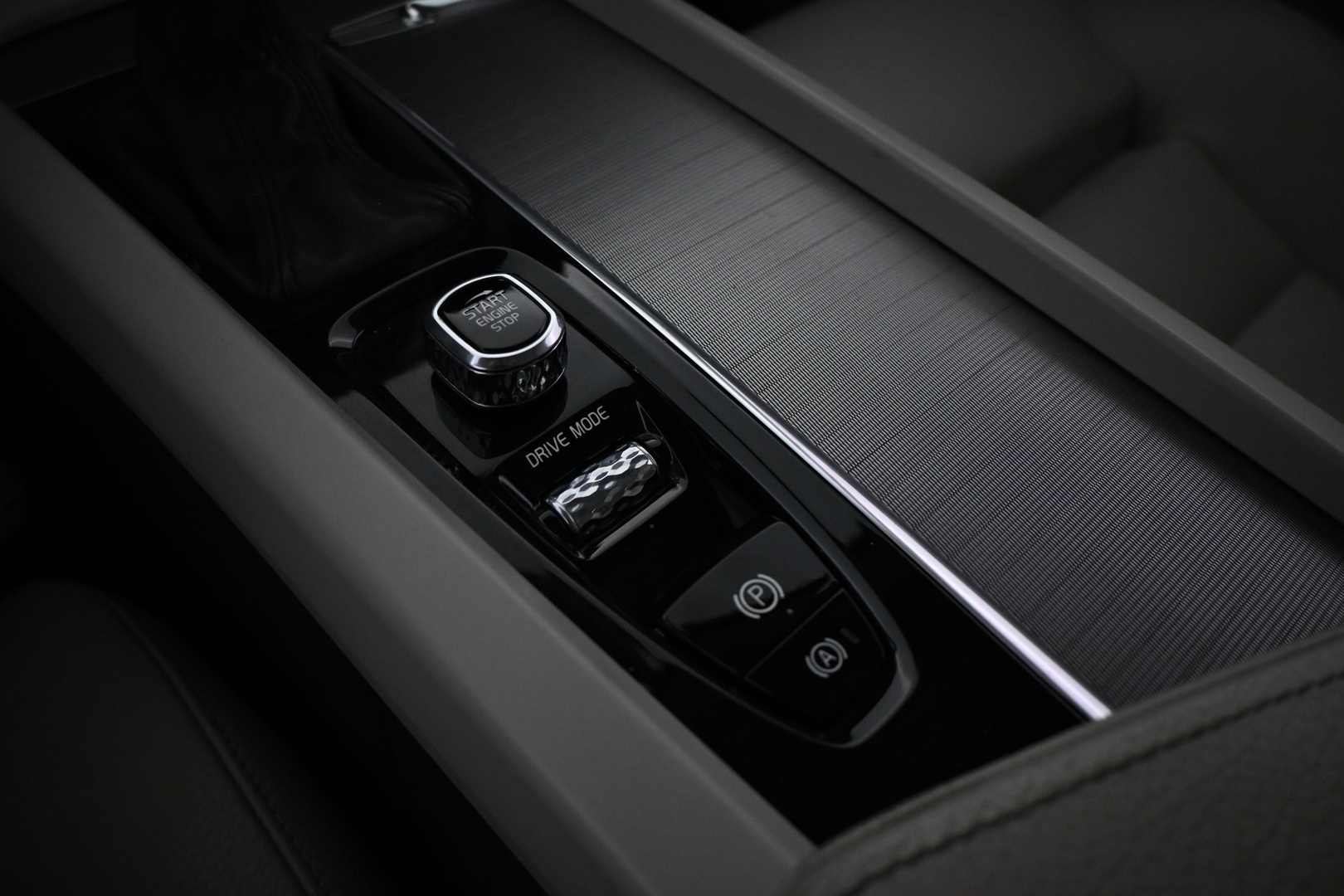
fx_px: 1008
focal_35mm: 27
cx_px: 672
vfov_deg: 47.9
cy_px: 448
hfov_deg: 67.4
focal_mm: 18
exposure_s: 1/125
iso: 2000
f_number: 3.5
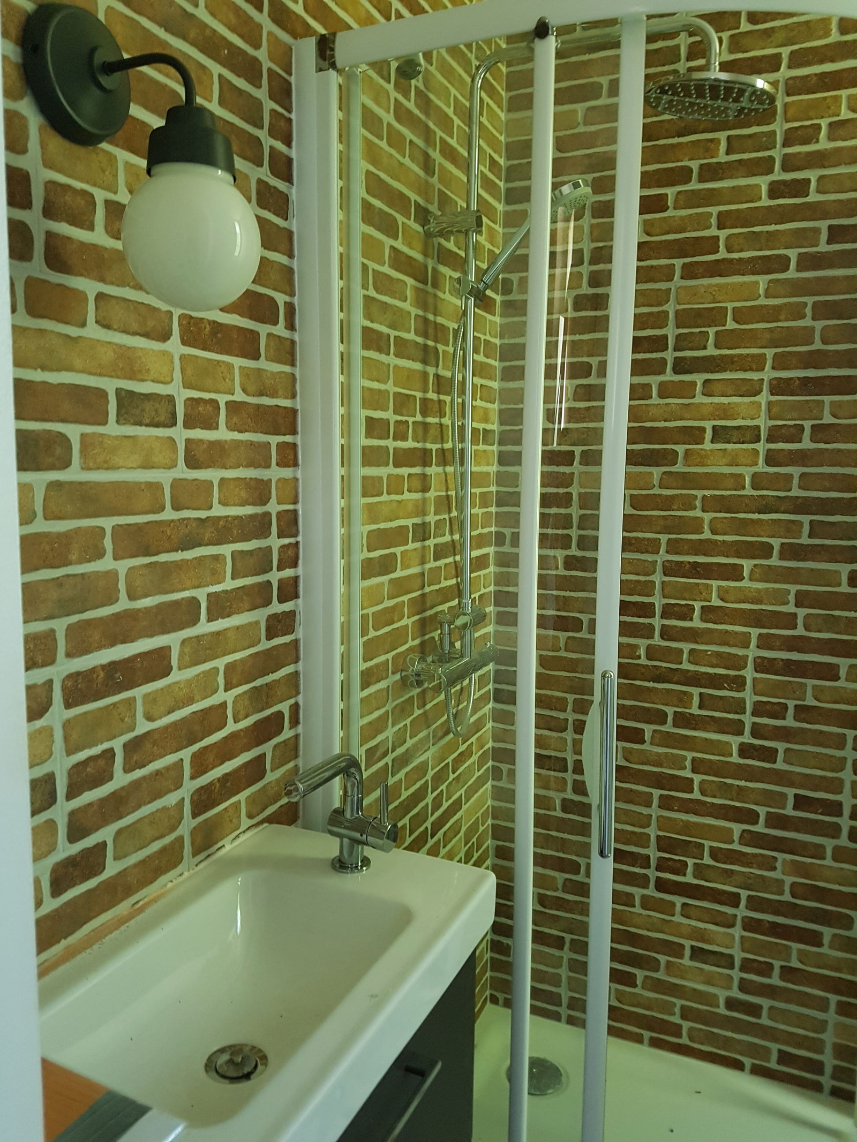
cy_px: 571
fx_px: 858
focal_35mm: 26
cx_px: 428
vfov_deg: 67.3
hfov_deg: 53.1
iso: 200
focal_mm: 4.2
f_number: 1.7
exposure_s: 1/16
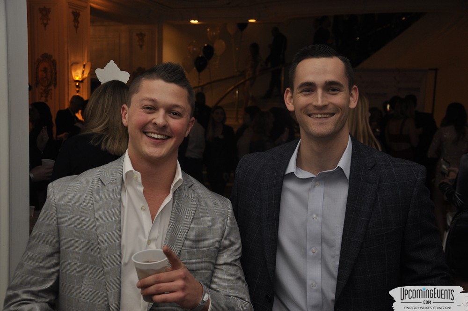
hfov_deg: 41.2
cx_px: 234
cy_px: 156
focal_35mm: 48
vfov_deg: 28.0
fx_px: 623
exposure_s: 1/60
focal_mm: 32
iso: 400
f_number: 5
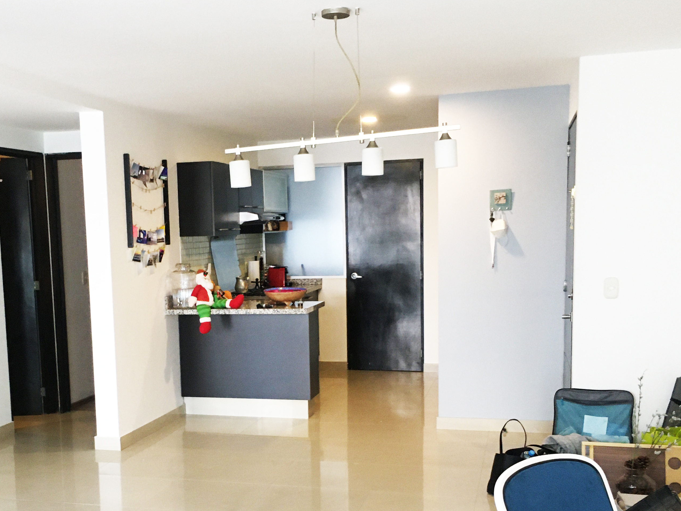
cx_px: 251
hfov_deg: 40.9
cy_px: 353
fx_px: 905
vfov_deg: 31.2
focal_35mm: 46
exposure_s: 1/30
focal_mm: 4.15
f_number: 2.2
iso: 100
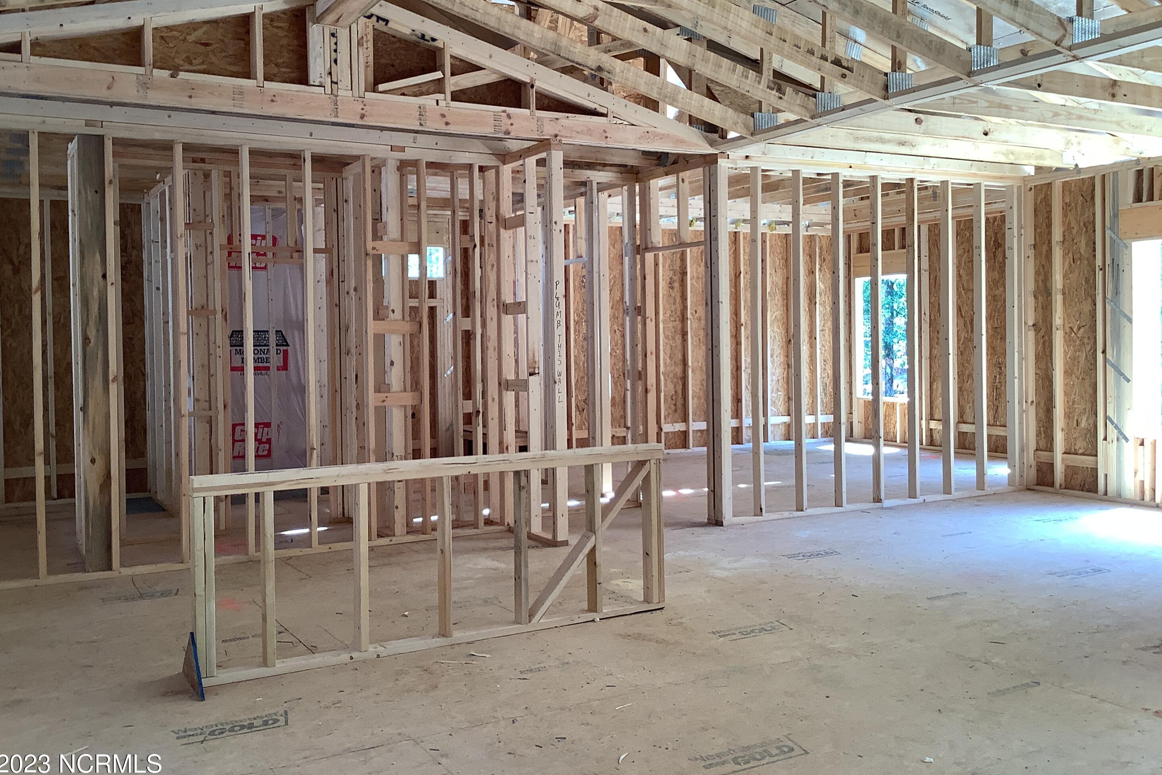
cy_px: 359
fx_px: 1065
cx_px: 570
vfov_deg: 39.9
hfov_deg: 57.2
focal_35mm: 33
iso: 64
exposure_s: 1/60
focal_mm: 3.3
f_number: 2.4
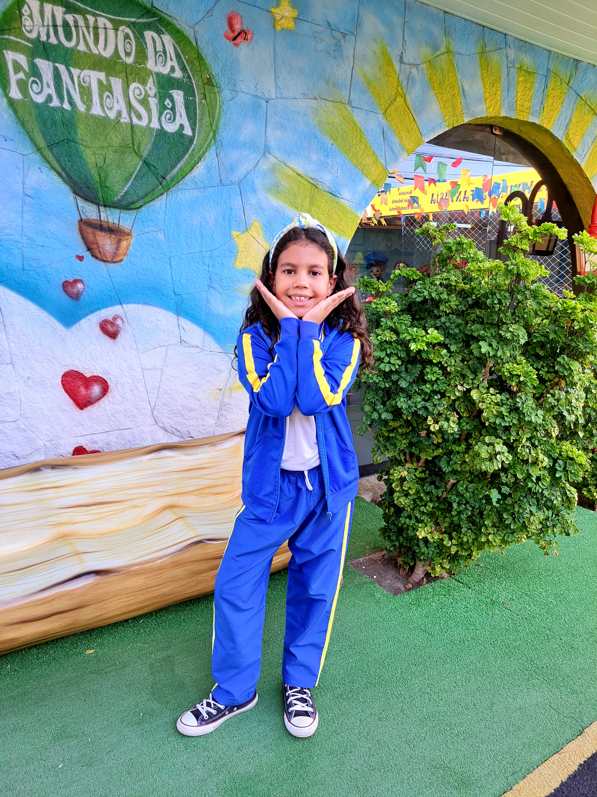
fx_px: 552
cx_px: 298
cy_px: 398
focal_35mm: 24
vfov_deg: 71.6
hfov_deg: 56.8
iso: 50
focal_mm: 5.23
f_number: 1.8
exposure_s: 1/60.2
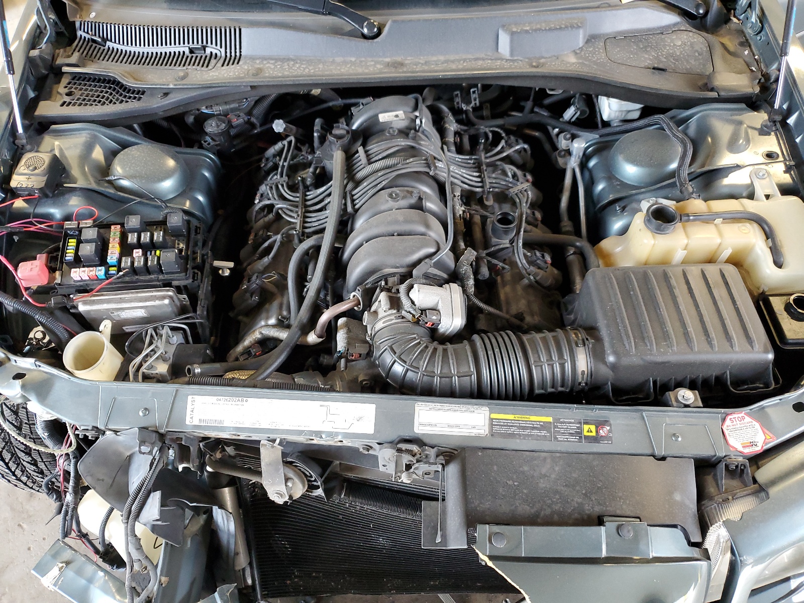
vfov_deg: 53.1
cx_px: 402
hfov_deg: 67.3
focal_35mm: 26
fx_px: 604
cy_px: 302
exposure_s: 1/60.2
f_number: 1.5
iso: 225
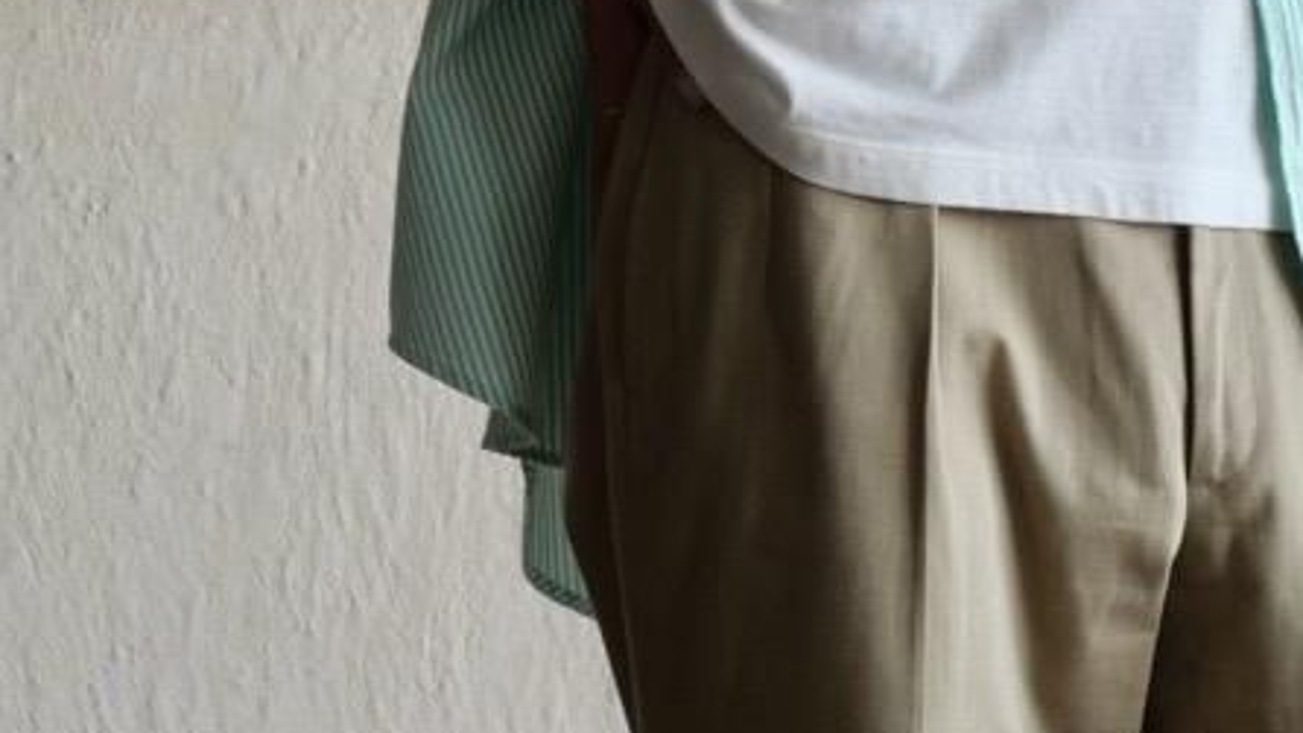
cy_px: -104
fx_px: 7775
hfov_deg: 9.6
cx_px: 929
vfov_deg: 5.4
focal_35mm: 225
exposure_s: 1/125
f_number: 4
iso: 1000
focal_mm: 54
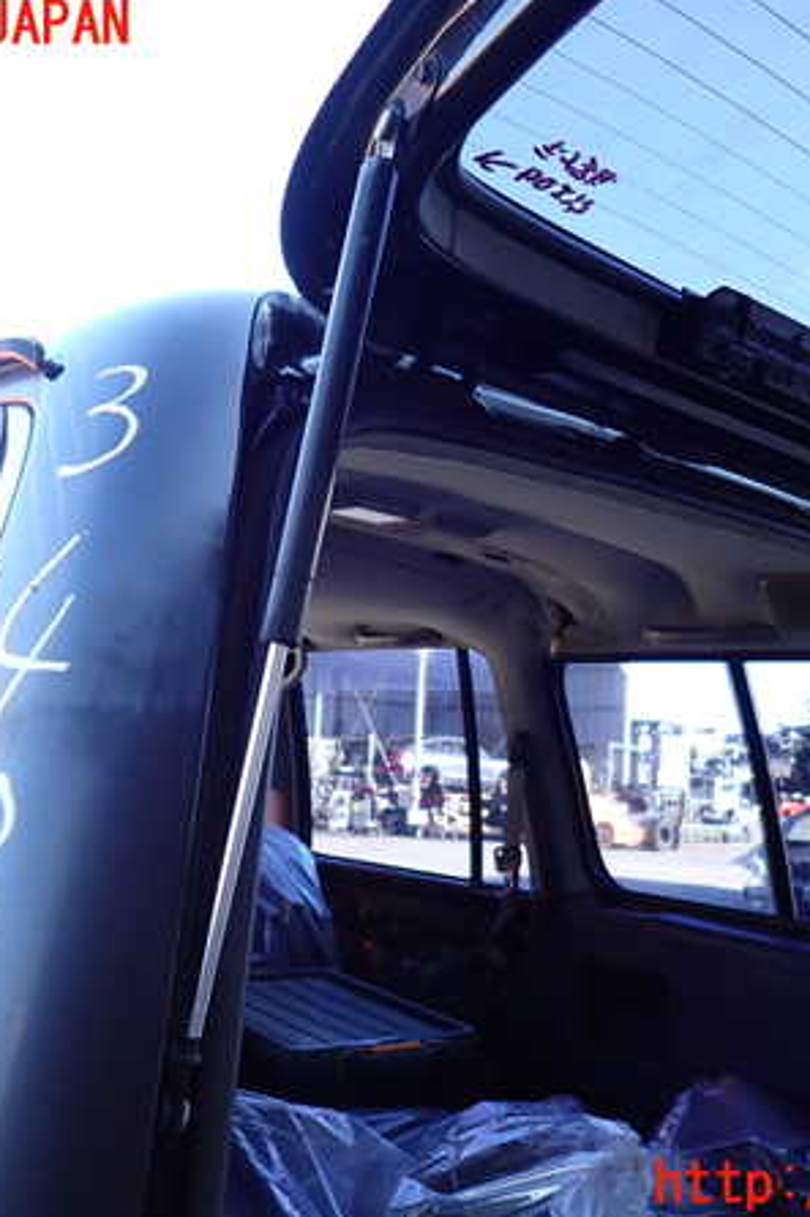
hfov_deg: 37.8
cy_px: 606
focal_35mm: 35
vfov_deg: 54.5
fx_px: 1182
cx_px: 453
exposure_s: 1/100
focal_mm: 4.5
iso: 100
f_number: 2
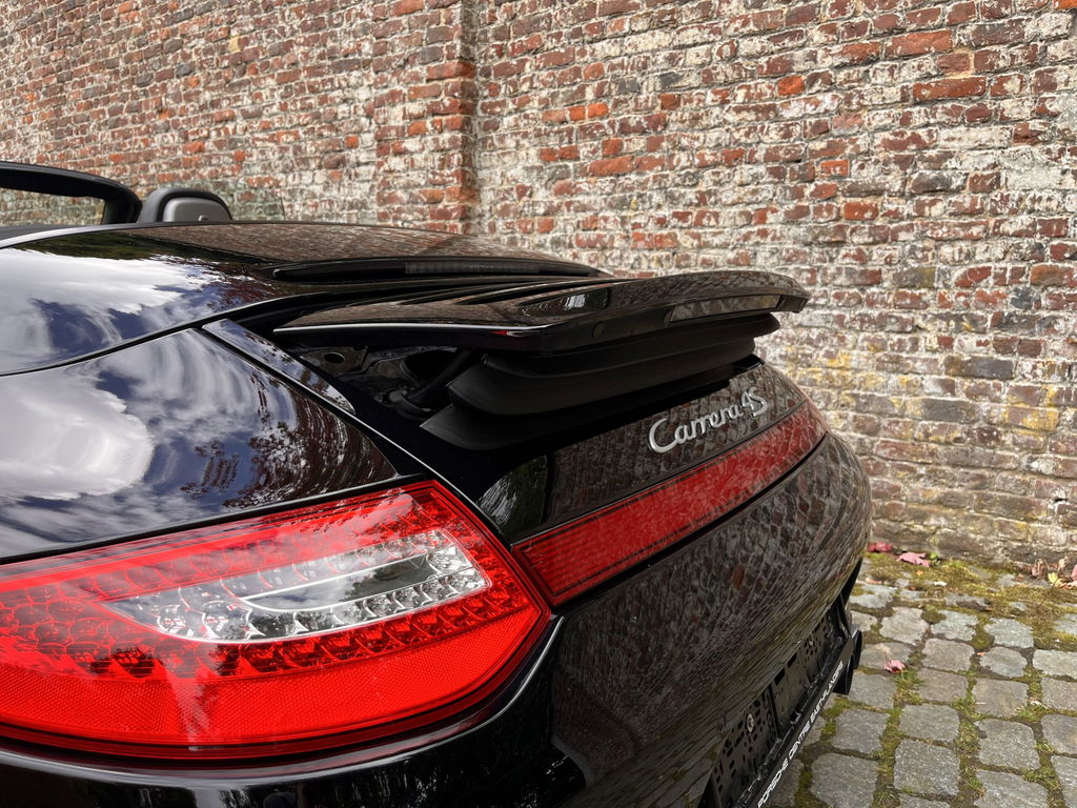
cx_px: 538
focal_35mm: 26
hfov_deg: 67.3
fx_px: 809
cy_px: 404
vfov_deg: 53.1
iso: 50
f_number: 1.6
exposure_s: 1/345
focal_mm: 5.1
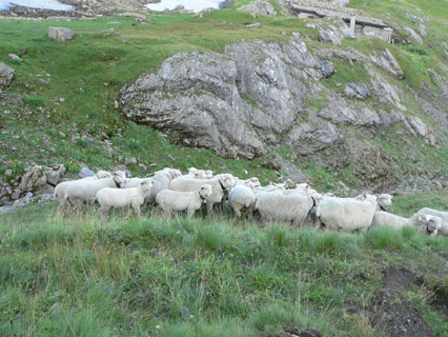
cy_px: 165
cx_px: 223
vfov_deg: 37.8
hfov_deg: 49.0
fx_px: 492
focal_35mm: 38
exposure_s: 1/60
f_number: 2.8
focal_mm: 6
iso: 80
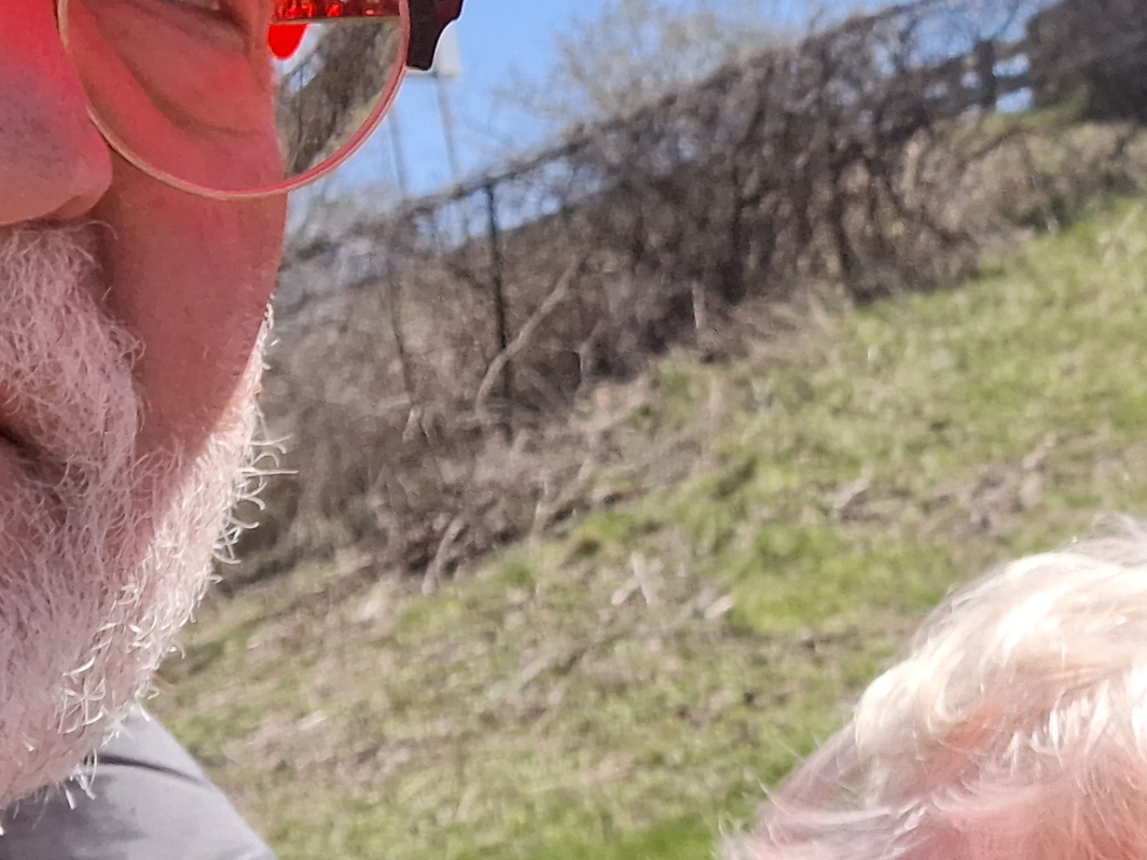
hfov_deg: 19.1
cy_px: 616
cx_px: 1538
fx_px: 3115
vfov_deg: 15.7
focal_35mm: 94
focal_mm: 3.72
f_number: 2.2
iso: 50
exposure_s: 1/832
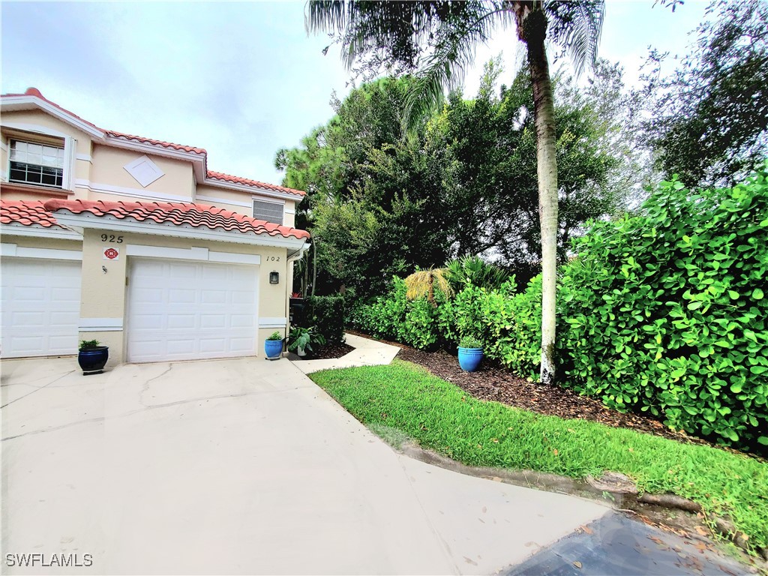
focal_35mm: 13
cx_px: 384
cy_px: 288
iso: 50
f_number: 2.2
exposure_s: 1/476
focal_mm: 1.8
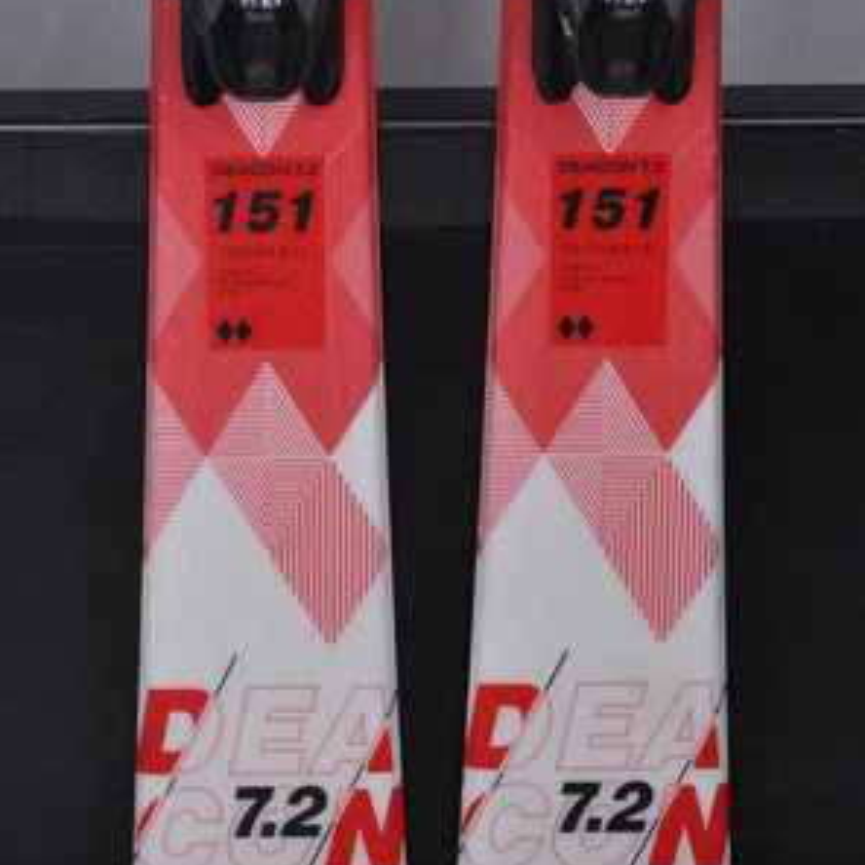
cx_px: 431
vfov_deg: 10.6
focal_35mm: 165
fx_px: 4655
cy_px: 389
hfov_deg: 10.6
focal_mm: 85
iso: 3200
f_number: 9.5
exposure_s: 1/125
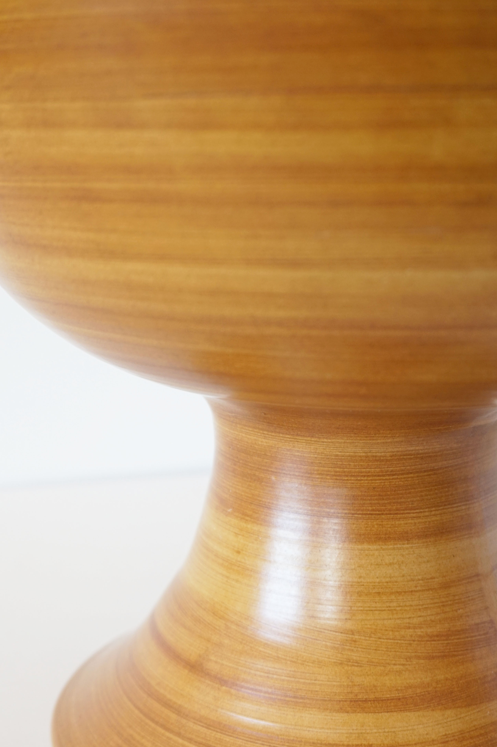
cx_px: 215
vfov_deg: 36.8
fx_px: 1113
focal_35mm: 54
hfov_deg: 25.1
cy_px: 472
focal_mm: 25
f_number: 4.5
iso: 250
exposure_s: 1/60
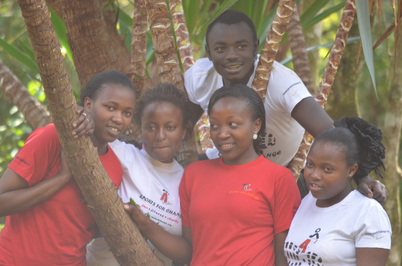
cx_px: 201
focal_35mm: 450
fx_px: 5014
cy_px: 133
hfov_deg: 4.6
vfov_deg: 3.0
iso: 1000
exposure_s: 1/200
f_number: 5.6
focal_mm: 300
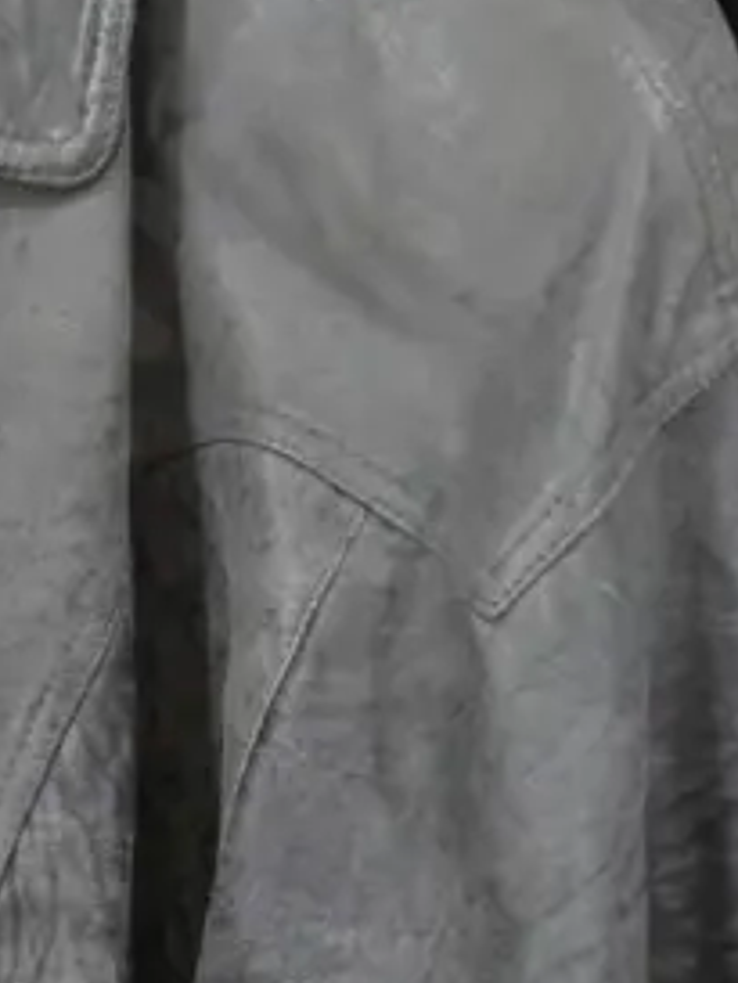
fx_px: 2982
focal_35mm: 105
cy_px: 839
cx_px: -311
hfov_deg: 13.4
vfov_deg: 18.5
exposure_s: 1/60
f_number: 3.5
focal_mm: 14
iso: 2000
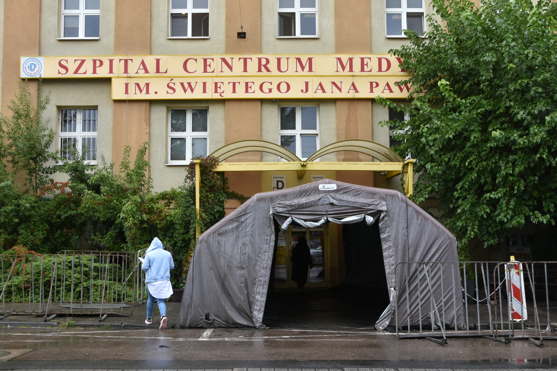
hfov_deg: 49.6
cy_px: 186
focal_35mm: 39
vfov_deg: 34.2
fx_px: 603
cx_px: 278
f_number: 9
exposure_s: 1/320
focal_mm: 26
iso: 400
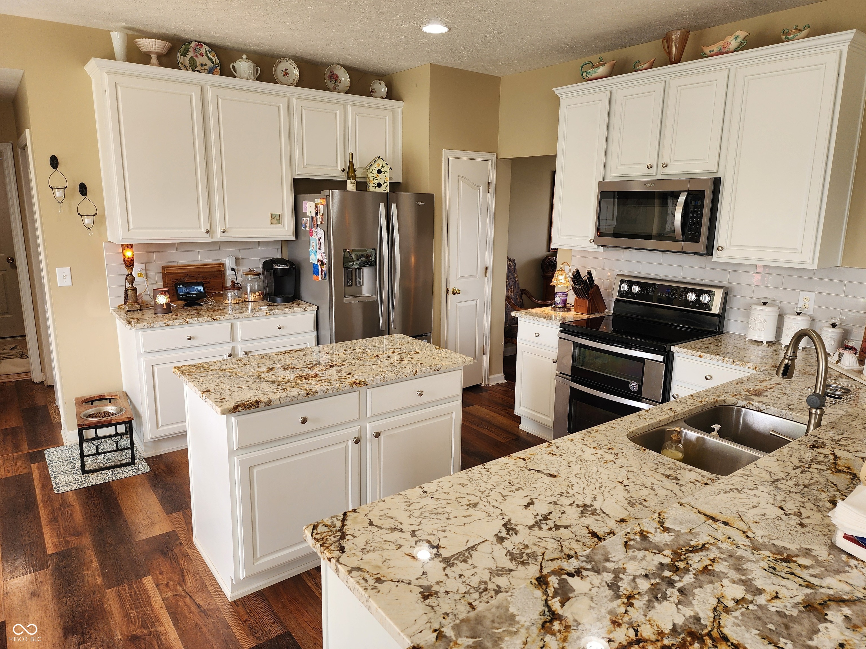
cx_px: 433
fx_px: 575
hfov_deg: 73.9
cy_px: 324
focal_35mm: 23
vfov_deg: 58.9
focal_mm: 6.4
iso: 80
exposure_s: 1/120
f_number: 1.8
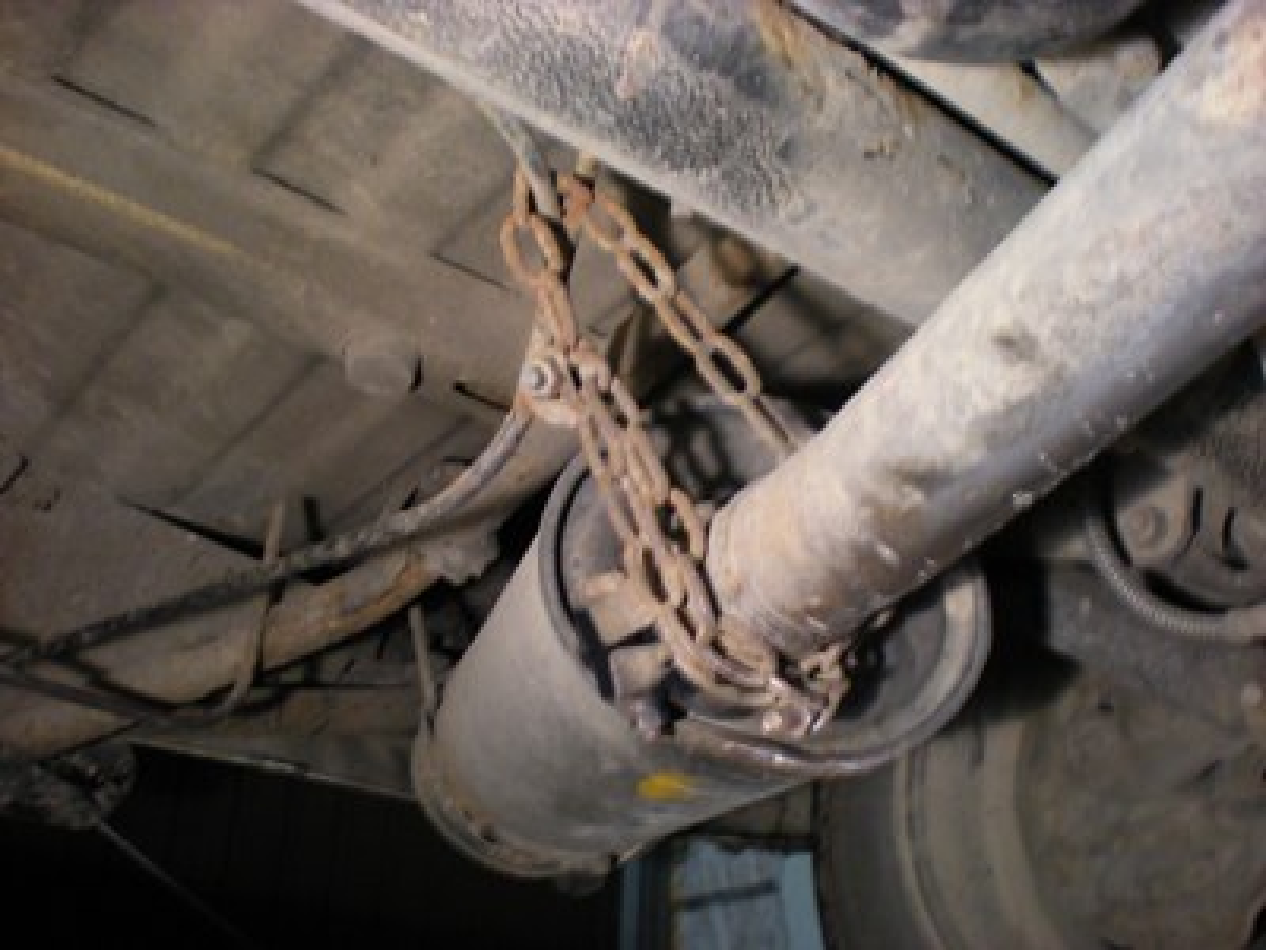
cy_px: 475
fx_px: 1390
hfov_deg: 49.0
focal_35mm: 38
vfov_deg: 37.7
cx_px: 633
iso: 216
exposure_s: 1/8
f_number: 3.1
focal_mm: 6.3
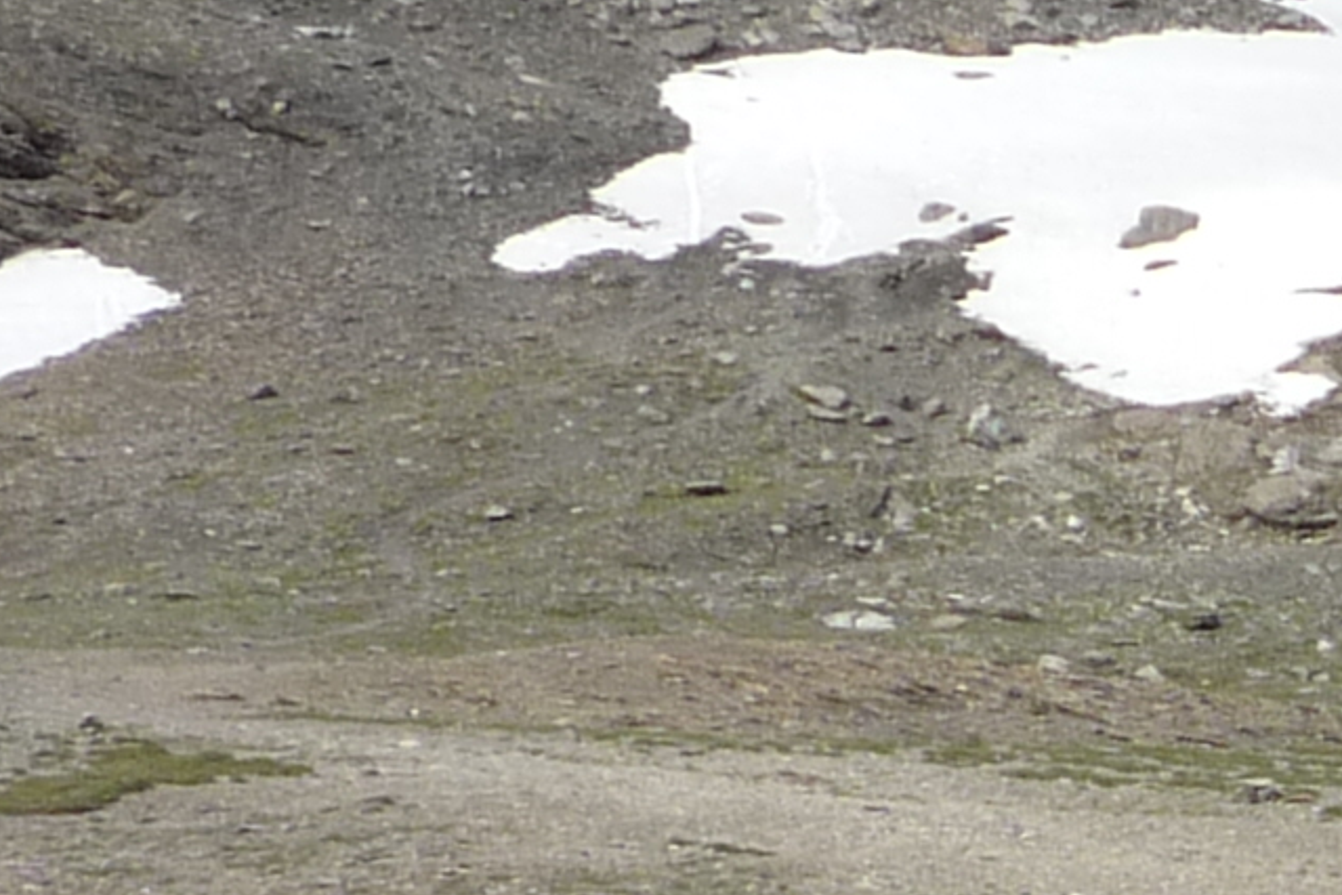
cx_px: 2119
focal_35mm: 178
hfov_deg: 11.0
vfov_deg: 7.6
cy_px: 1078
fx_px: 6635
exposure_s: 1/500
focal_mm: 5.2
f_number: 4.5
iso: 100
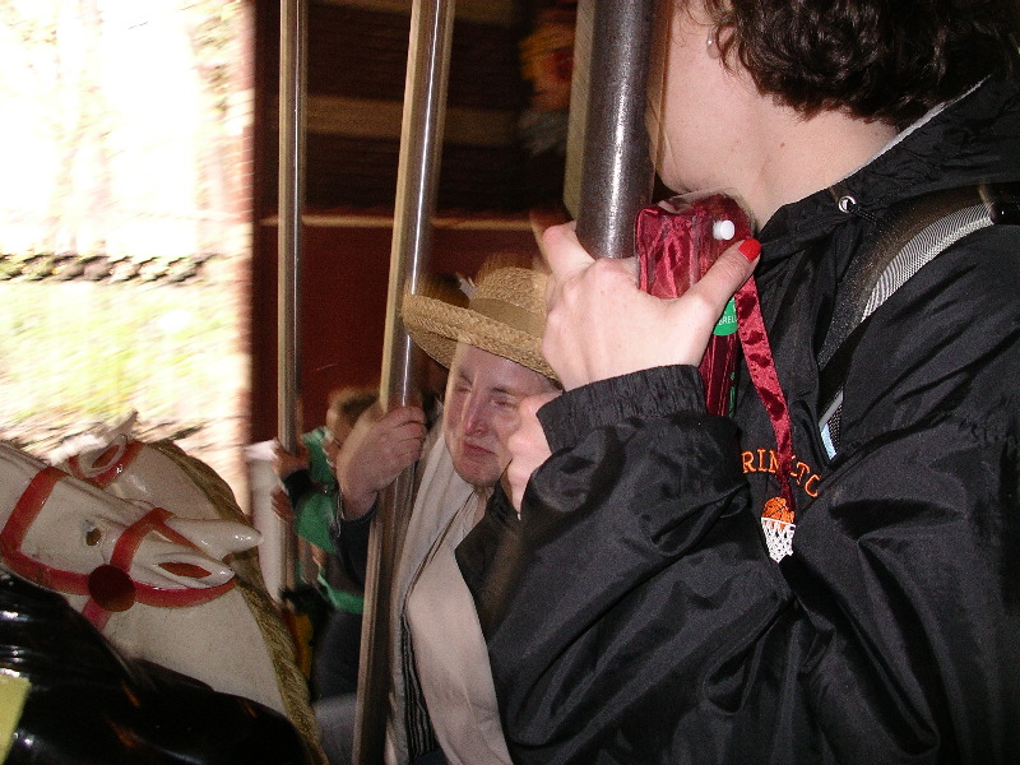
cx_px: 510
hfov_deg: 50.1
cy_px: 382
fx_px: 1090
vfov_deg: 38.7
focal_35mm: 37
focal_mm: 7.8
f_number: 2.8
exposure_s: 1/40
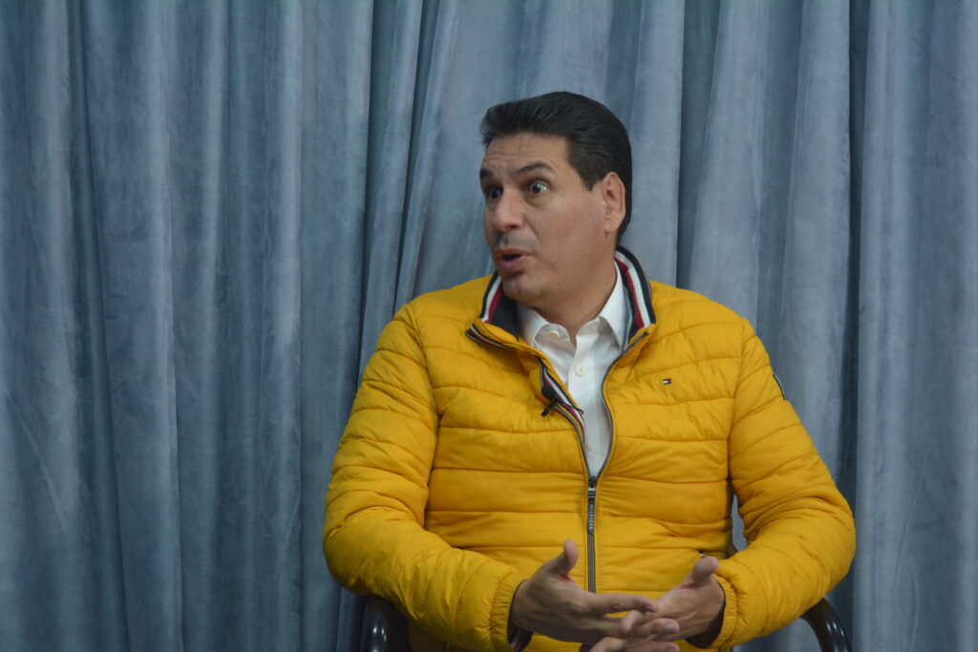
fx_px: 1875
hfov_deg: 29.2
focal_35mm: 69
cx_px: 489
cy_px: 326
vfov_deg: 19.7
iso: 800
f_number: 5
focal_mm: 46
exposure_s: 1/60
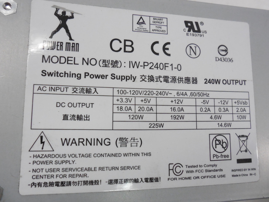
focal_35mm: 26
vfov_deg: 53.1
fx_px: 202
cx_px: 134
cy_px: 101
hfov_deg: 67.3
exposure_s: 1/160
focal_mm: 4.6
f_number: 3.5
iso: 800
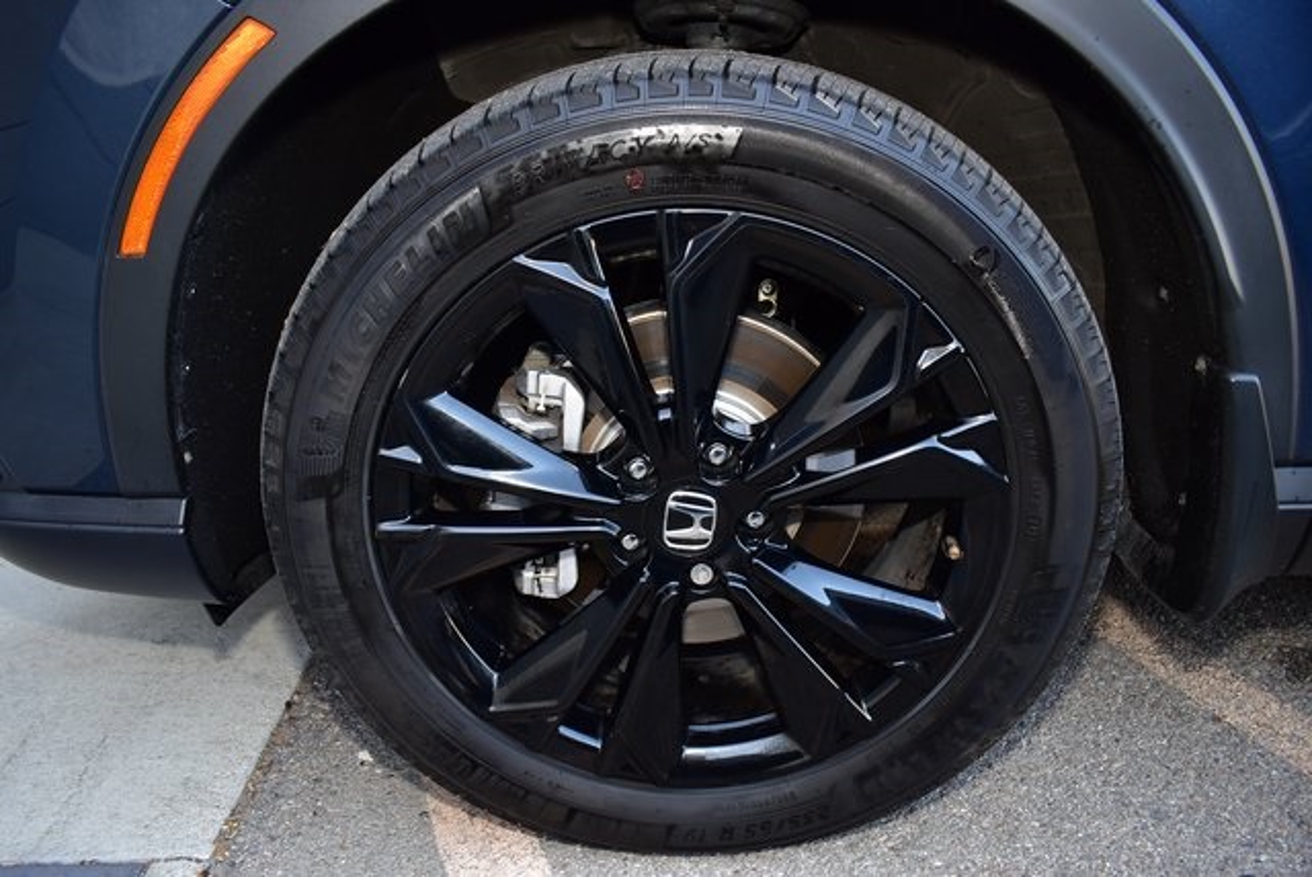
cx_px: 656
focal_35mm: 27
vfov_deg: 48.0
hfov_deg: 67.3
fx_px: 985
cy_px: 438
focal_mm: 18
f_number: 5.6
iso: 400
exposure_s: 1/60
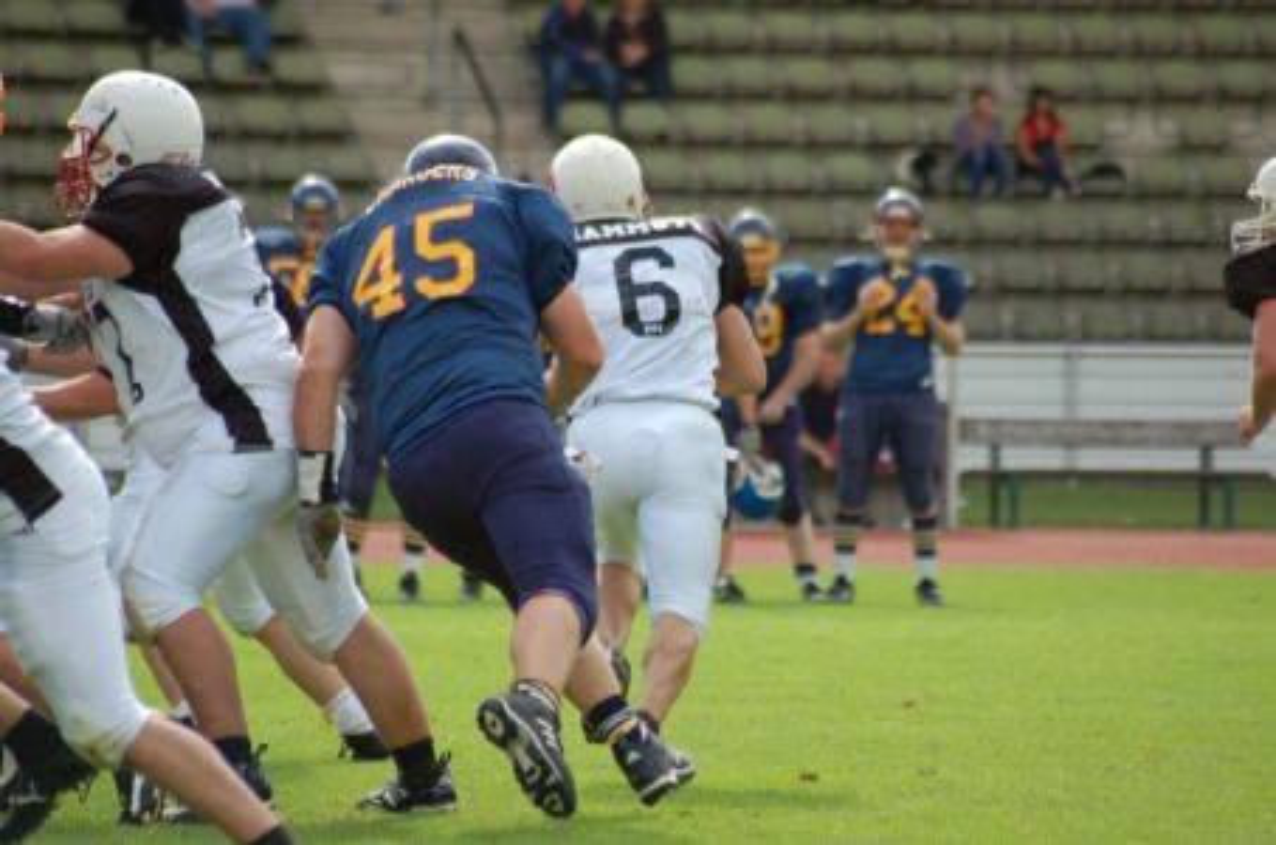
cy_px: 422
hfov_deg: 6.3
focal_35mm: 330
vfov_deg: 4.1
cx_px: 638
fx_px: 11672
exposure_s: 1/800
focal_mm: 220
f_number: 5.3
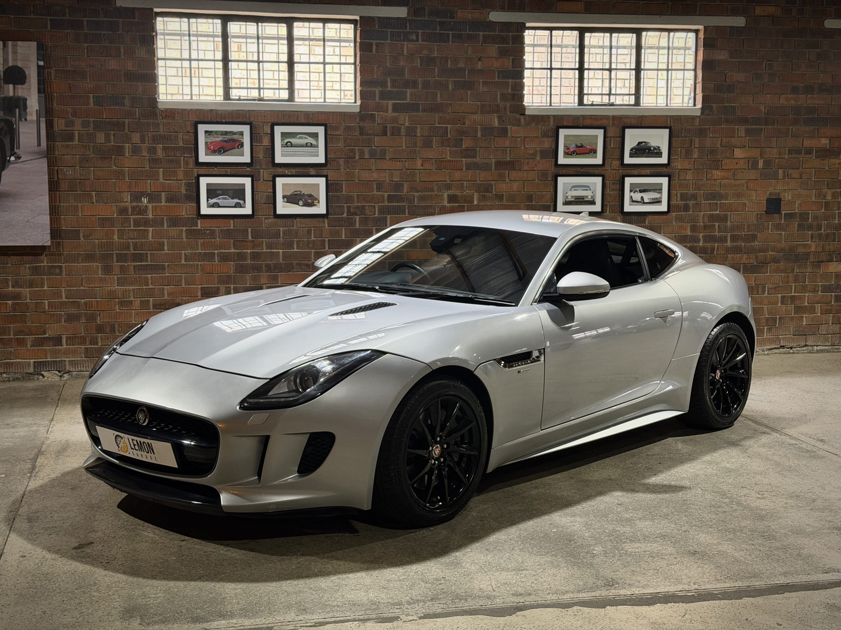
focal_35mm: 48
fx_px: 1166
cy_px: 315
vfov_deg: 30.3
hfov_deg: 39.7
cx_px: 420
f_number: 1.78
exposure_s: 1/100
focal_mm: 6.76
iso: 320
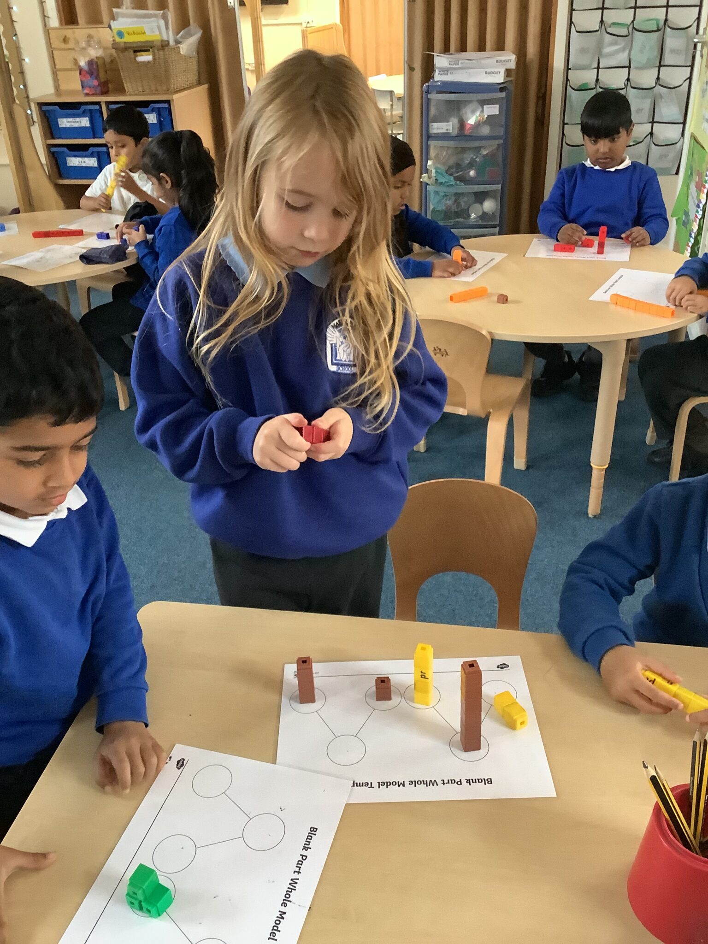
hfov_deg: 45.4
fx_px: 845
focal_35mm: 31
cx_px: 354
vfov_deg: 58.4
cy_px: 472
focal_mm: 3.3
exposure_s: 1/33
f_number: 2.4
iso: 320
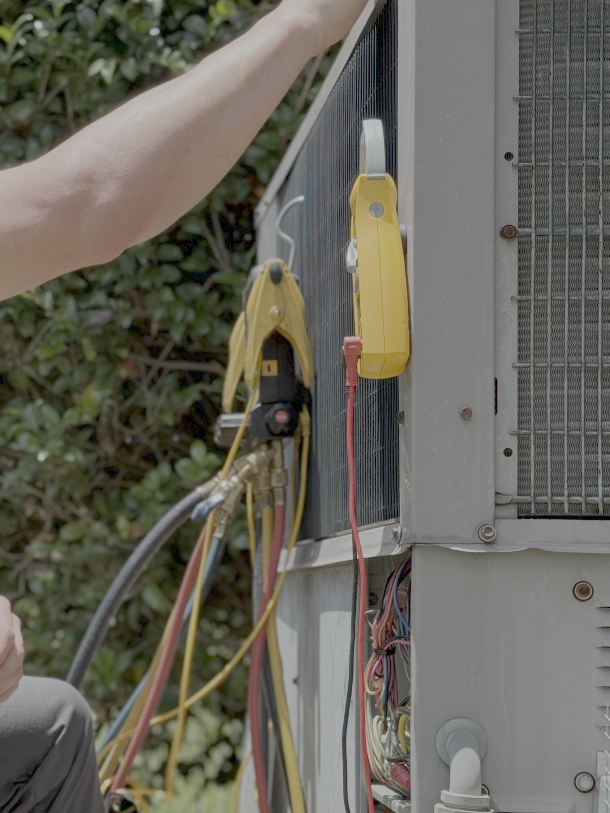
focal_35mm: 86
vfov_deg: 22.7
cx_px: 98
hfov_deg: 17.0
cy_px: 488
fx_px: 2020
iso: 80
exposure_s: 1/1285
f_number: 1.78
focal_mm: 6.76
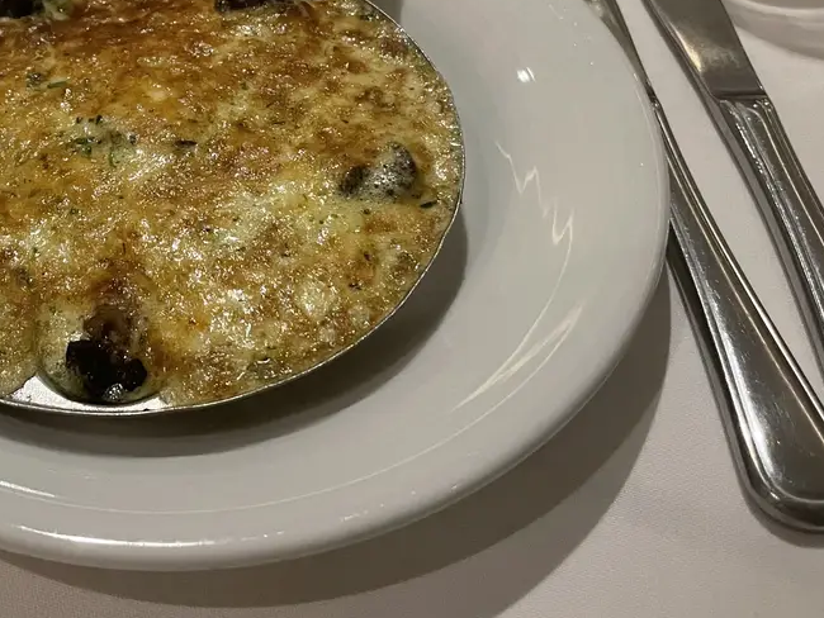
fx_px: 1143
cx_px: 152
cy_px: 105
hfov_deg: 38.0
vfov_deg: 29.4
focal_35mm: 48
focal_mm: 4.2
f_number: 1.6
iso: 500
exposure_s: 1/31
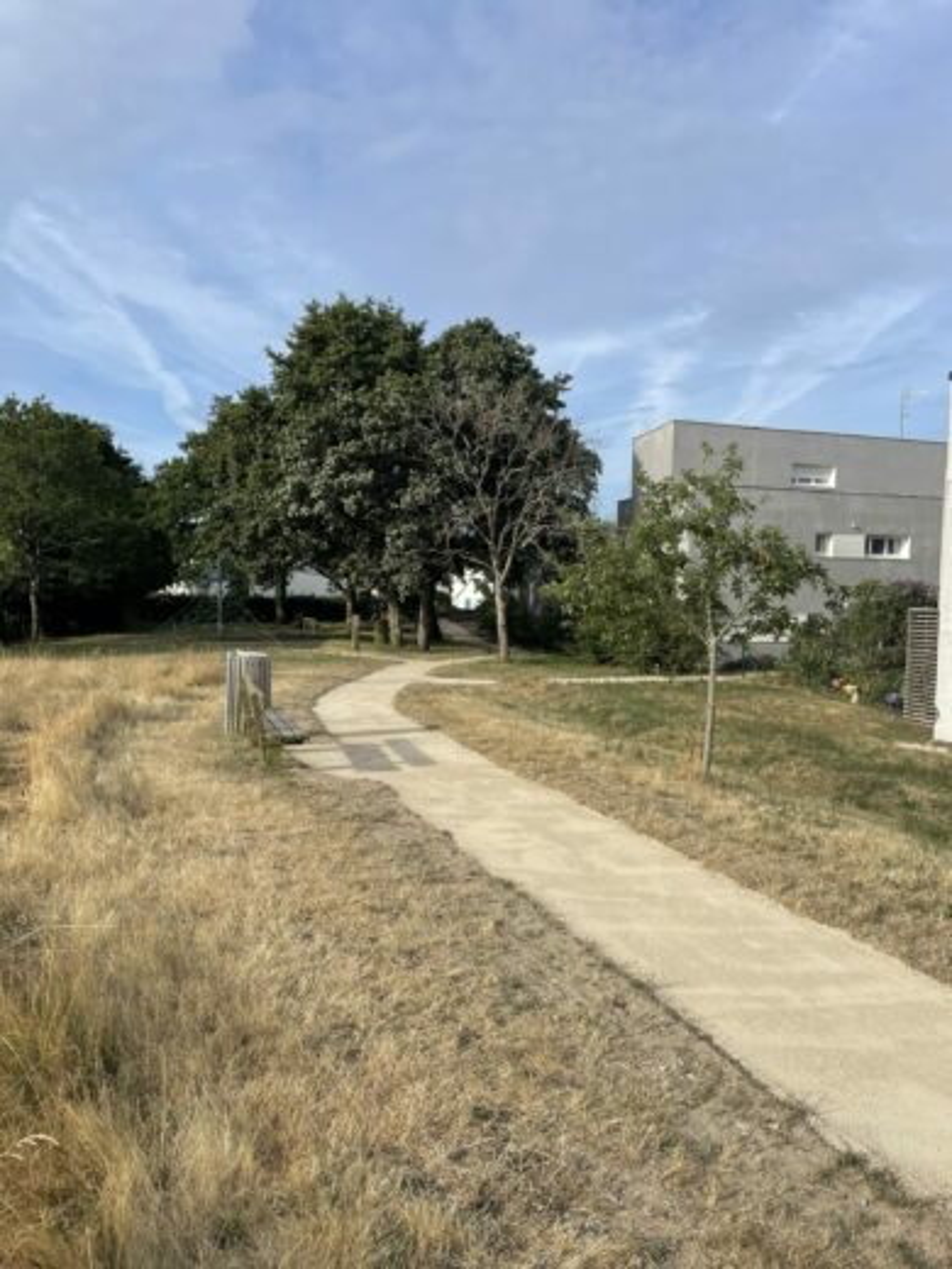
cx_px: 476
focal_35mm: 26
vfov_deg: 67.3
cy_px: 634
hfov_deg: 53.1
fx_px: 953
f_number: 1.6
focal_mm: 4.2
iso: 32
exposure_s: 1/2882
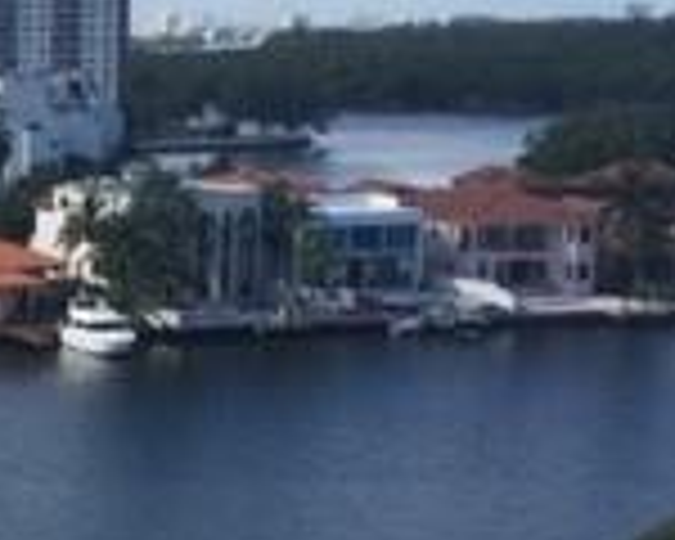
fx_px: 2417
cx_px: -374
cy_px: 423
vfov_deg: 12.7
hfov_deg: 14.7
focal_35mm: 121
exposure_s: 1/1980
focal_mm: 4.15
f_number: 2.2
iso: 32
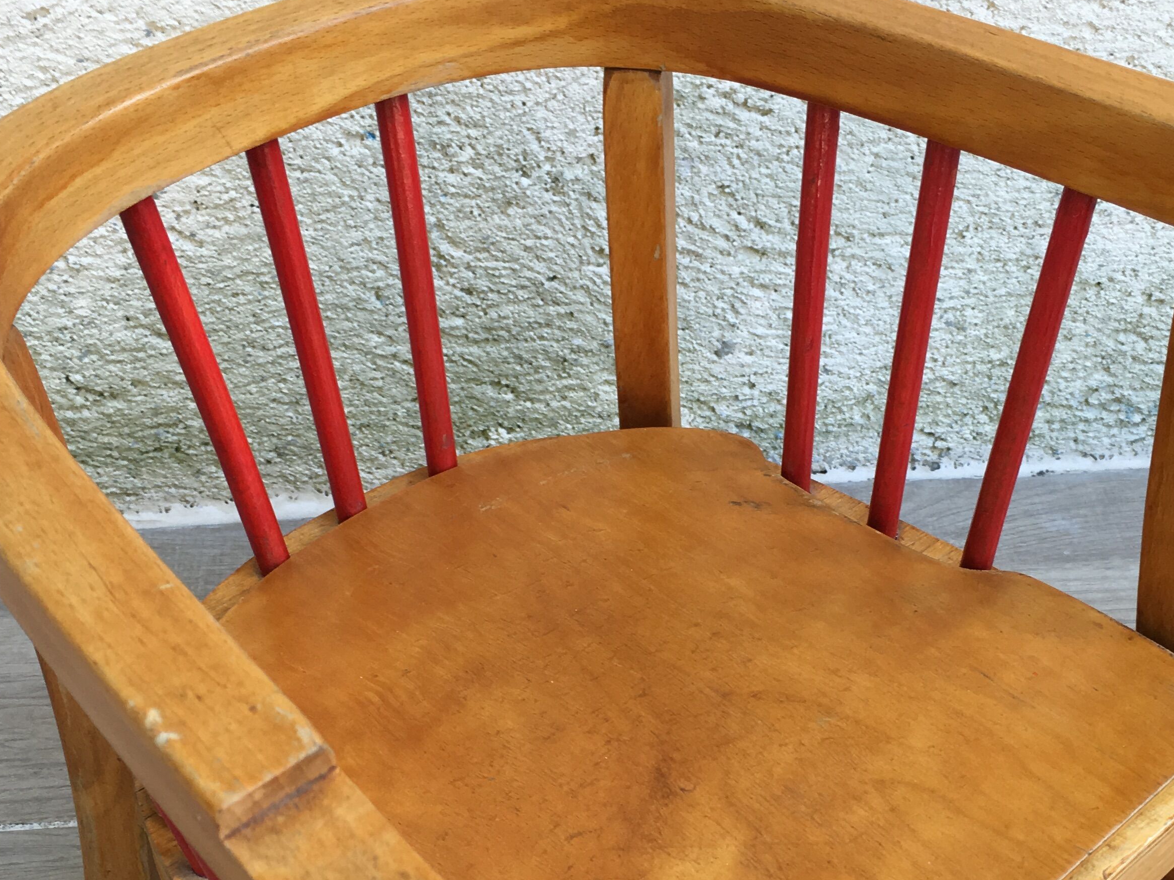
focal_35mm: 50
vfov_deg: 28.7
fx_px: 1696
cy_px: 663
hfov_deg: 38.1
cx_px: 684
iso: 32
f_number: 2.2
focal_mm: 4.15
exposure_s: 1/100
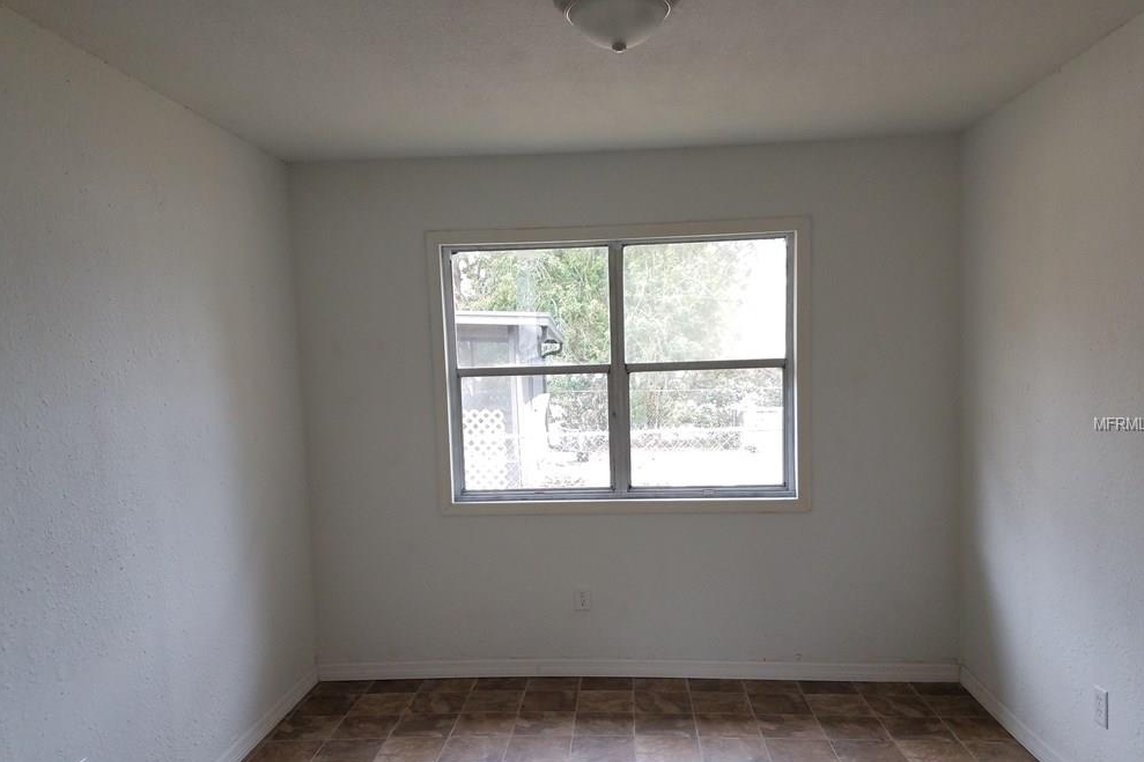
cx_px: 571
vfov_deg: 46.3
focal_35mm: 28
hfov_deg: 65.5
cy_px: 424
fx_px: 890
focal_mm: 4.2
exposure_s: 1/120
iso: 64
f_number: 1.7
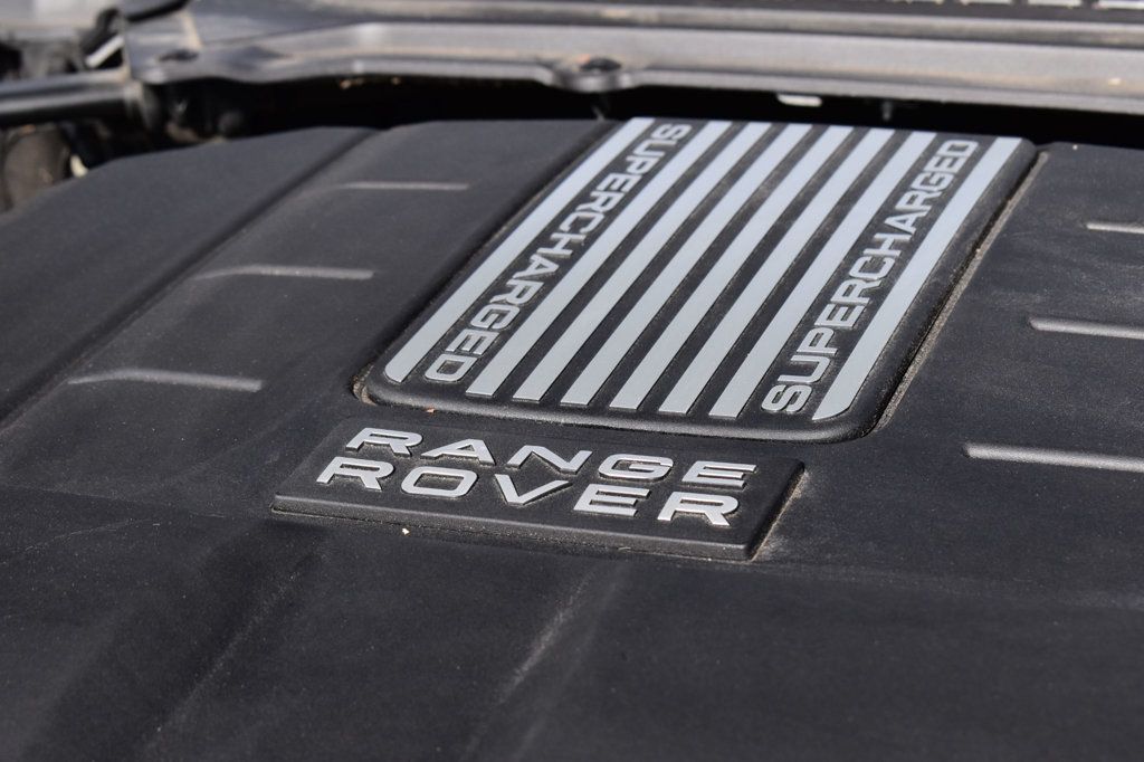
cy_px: 381
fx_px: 2621
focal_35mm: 82
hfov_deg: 24.6
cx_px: 572
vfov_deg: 16.5
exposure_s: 1/200
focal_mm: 55
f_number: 10
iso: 400
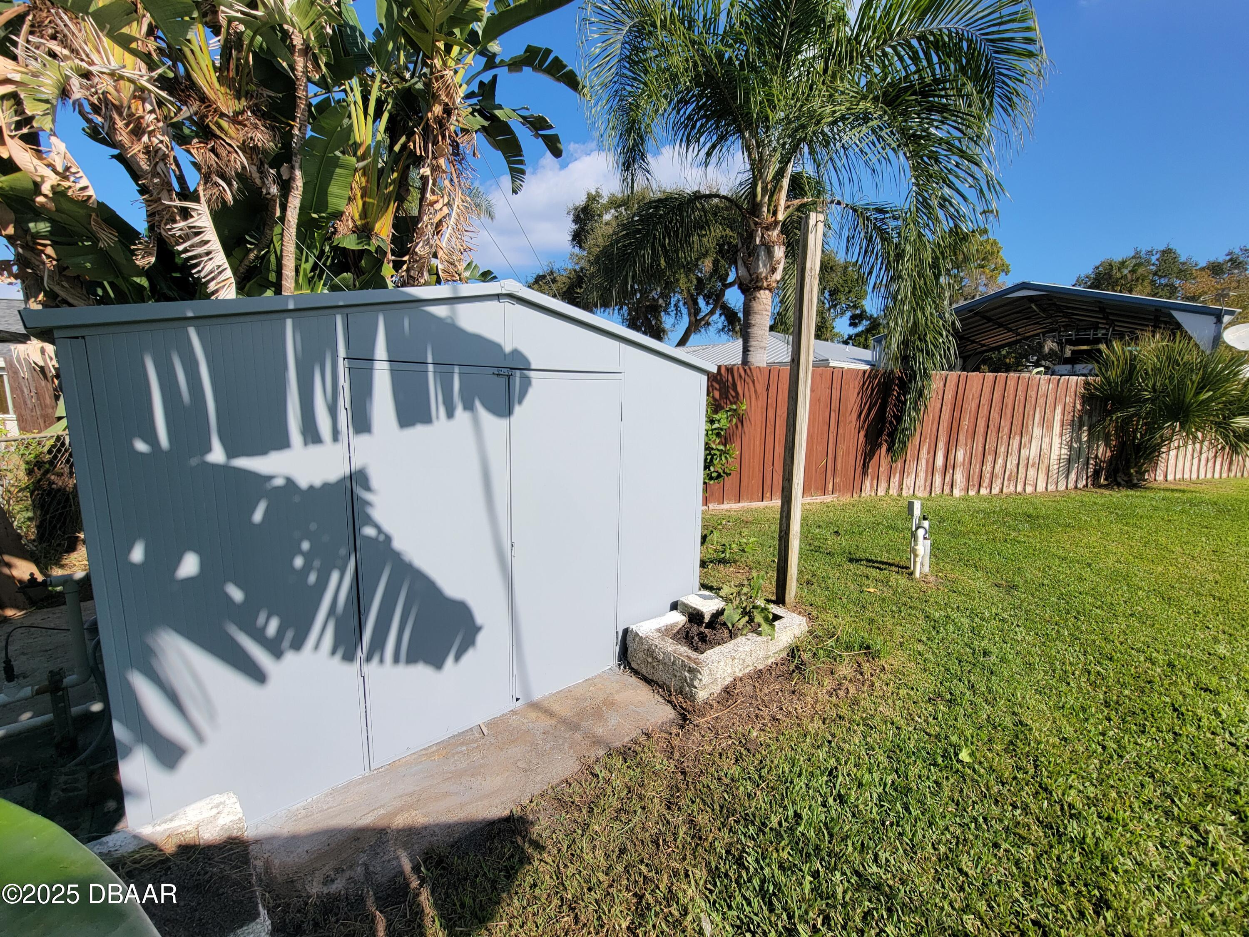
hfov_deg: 106.2
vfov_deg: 89.9
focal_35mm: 13
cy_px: 468
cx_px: 624
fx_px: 469
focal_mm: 2.2
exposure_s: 1/1636
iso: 50
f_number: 2.2
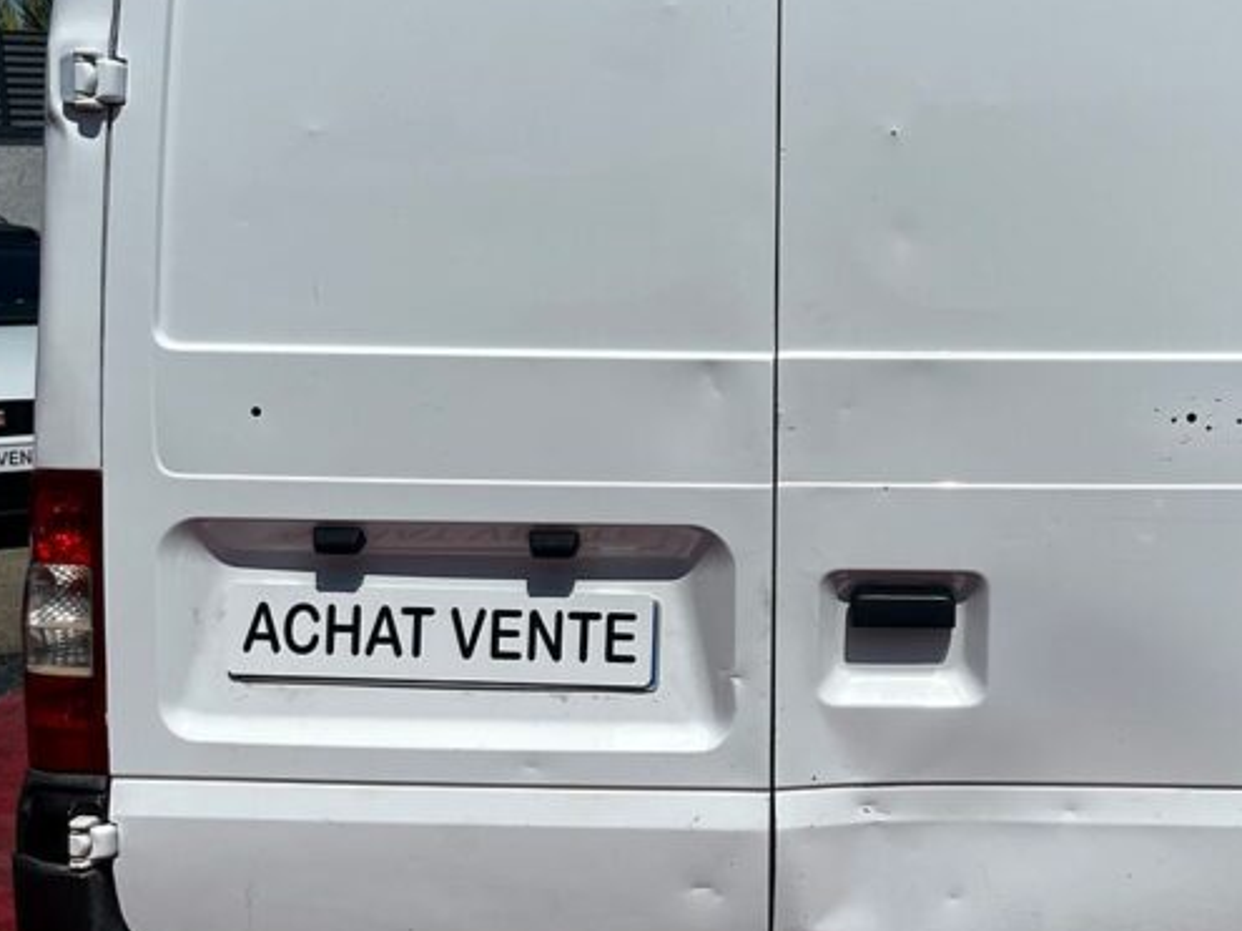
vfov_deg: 34.3
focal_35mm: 42
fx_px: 1507
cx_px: 770
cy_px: 437
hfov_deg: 44.5
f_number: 1.6
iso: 50
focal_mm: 5.1
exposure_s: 1/15152
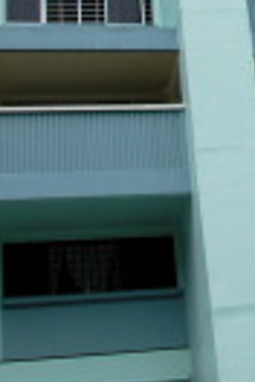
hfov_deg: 10.9
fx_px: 1190
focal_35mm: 112
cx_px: 548
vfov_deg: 17.6
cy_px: -45
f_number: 5.6
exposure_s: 1/800
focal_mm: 18
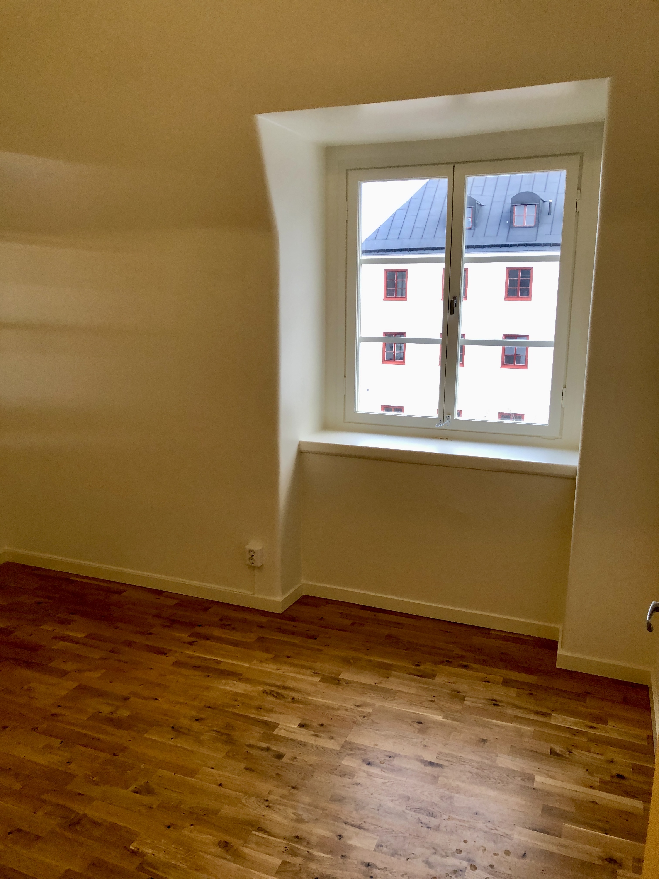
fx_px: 711
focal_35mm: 28
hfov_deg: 49.7
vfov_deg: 63.4
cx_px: 330
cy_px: 440
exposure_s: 1/33
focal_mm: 4
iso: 32
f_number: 1.8
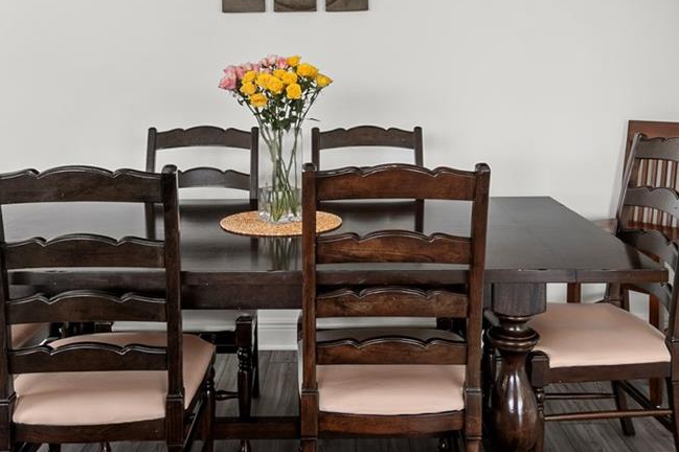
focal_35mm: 37
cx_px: 359
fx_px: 697
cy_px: 75
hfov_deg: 51.9
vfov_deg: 34.5
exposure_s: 1/2
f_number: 7.1
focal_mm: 10
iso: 100
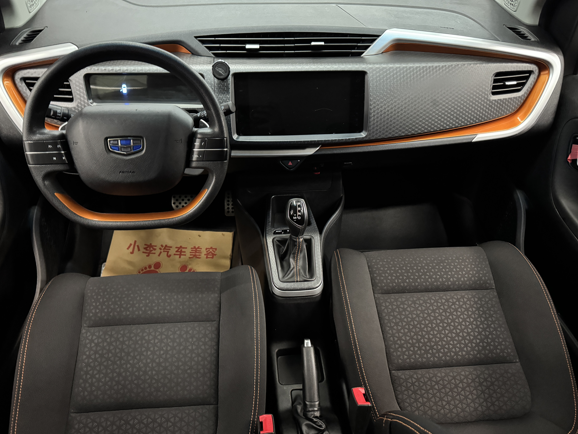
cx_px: 282
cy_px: 223
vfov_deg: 54.9
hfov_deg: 69.4
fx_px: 417
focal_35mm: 25
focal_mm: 6.76
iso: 1250
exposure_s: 1/30
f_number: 1.78
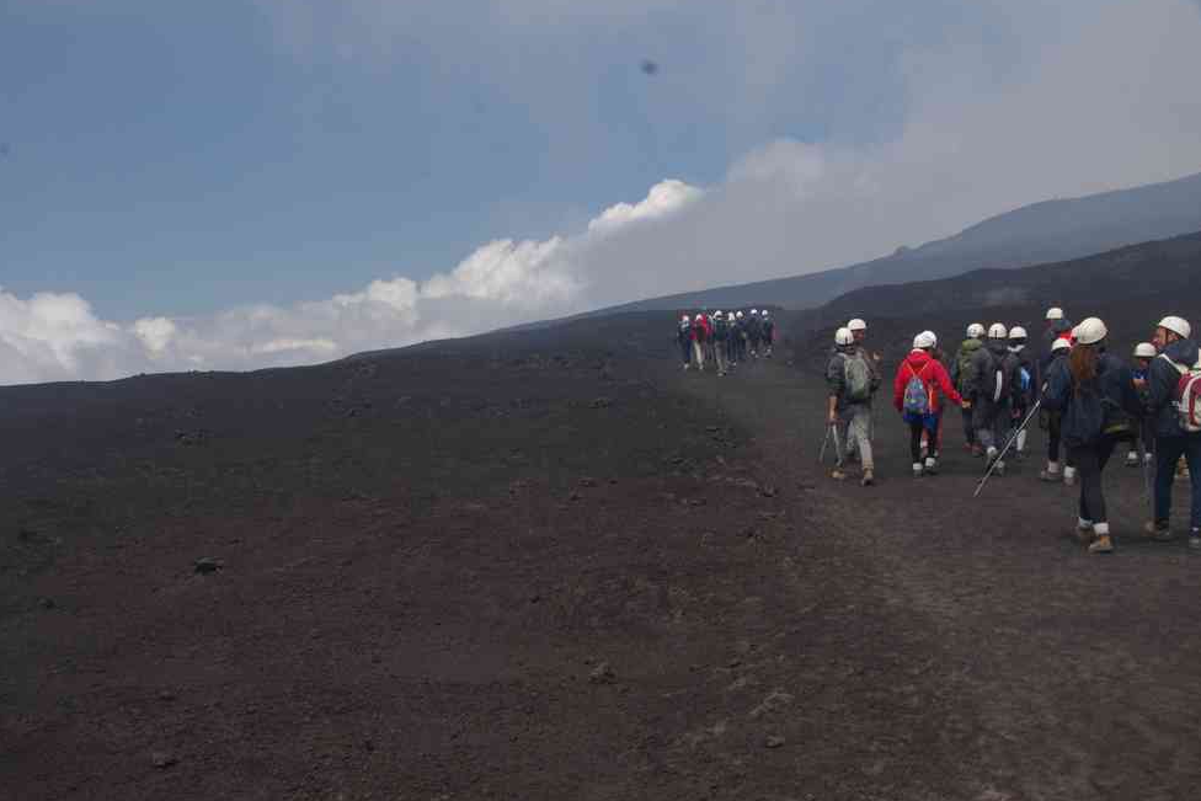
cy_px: 395
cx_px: 593
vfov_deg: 30.5
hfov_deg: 44.5
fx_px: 1468
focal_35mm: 44
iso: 200
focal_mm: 29.4
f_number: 11
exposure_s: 1/100
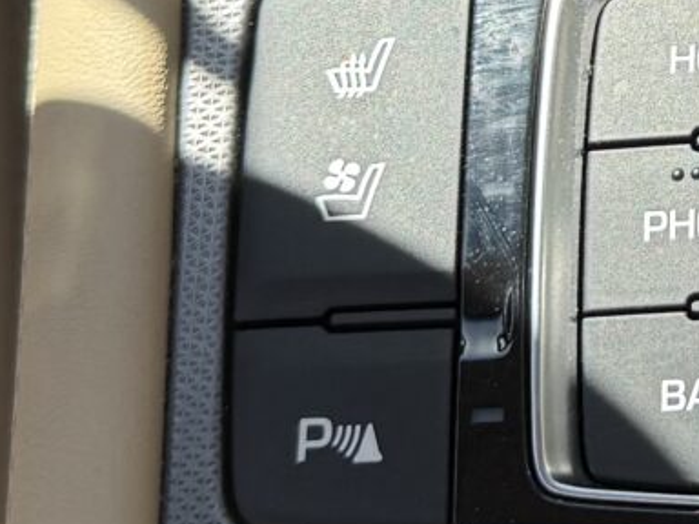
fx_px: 3231
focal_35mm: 160
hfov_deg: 11.7
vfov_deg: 9.0
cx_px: 1129
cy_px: -264
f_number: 1.78
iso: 100
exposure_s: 1/1192
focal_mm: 6.76
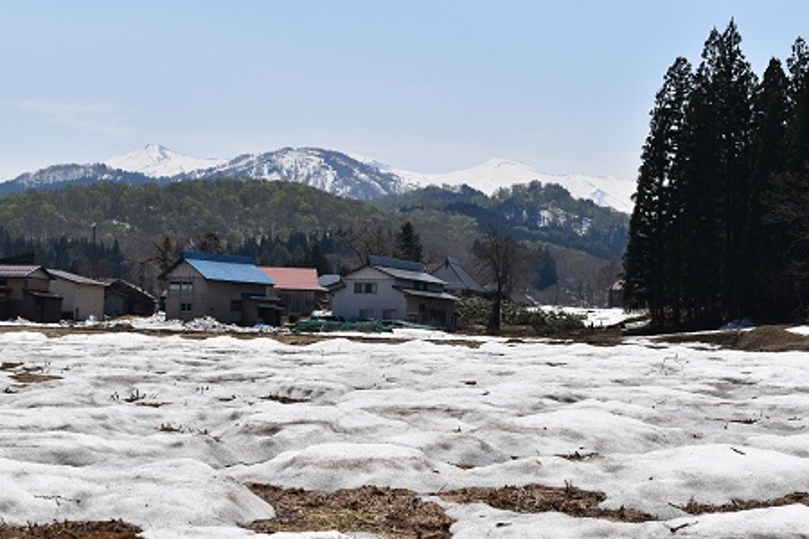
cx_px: 404
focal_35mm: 82
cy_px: 270
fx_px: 1854
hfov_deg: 24.6
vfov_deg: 16.6
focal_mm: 55
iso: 200
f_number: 11
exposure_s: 1/500
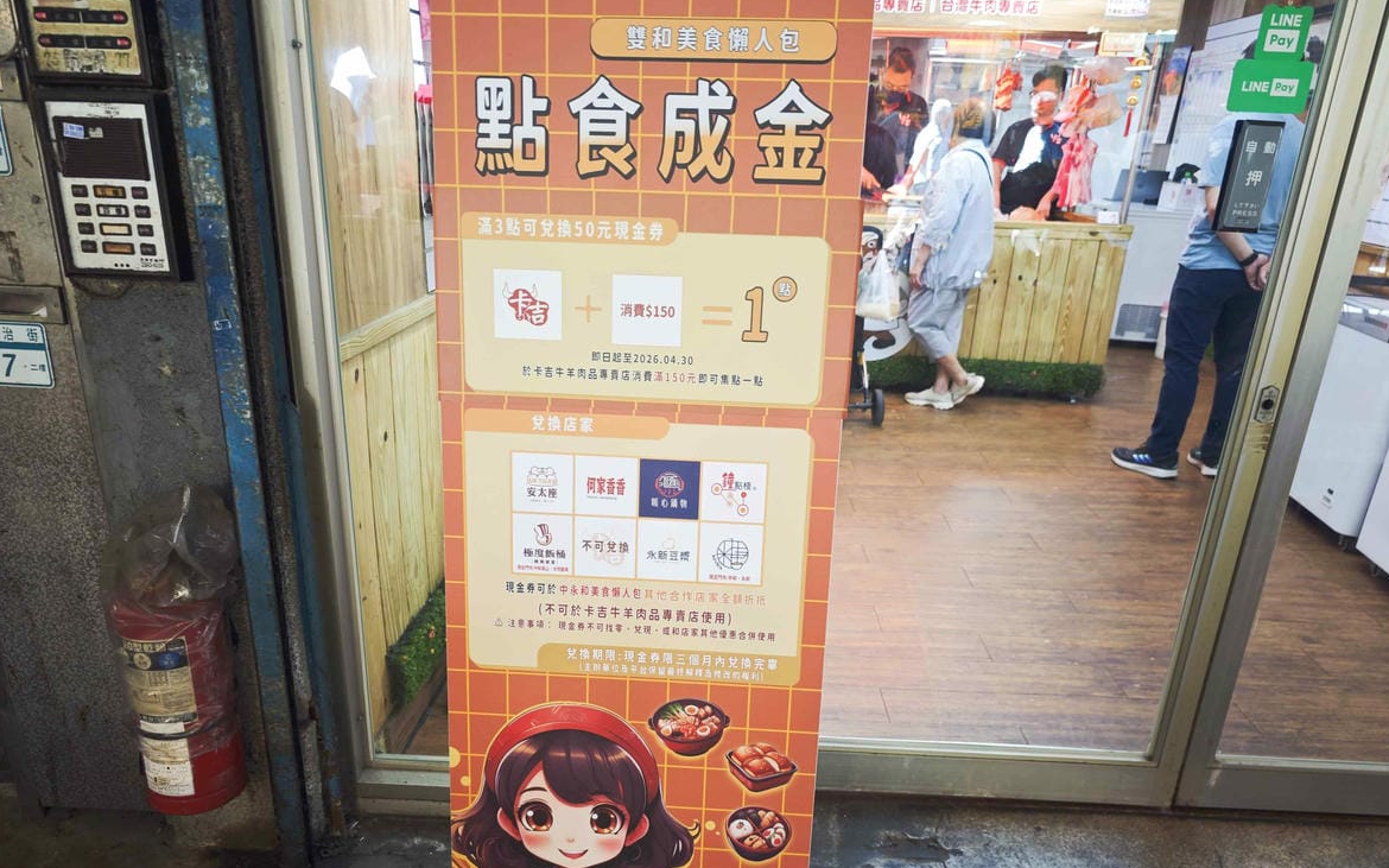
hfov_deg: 72.5
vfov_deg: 49.1
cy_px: 507
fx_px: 946
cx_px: 683
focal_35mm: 25
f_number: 1.63
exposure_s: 1/60
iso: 250
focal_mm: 8.72
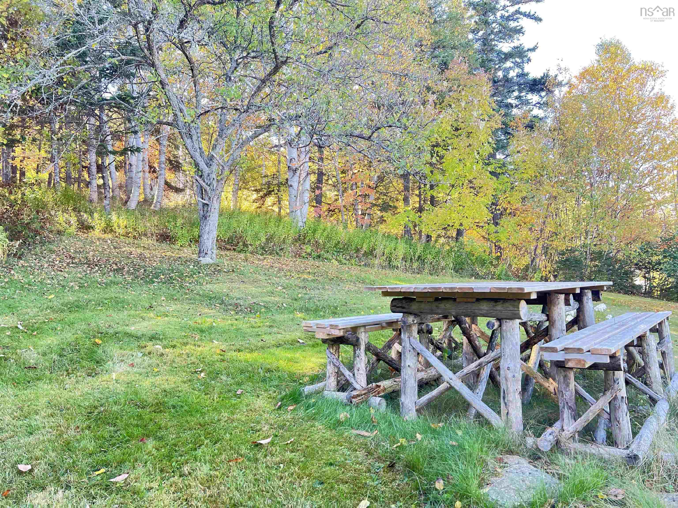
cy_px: 254
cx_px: 339
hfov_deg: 67.3
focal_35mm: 26
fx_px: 509
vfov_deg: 53.1
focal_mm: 5.7
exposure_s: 1/121
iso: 100
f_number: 1.5
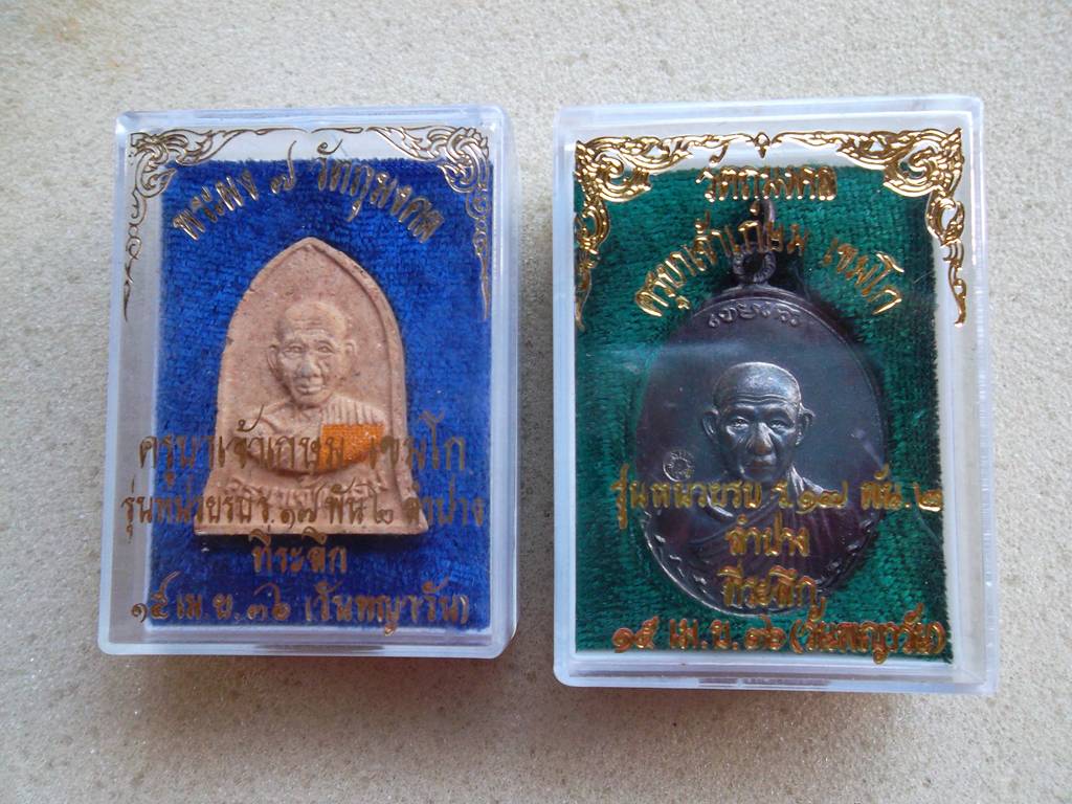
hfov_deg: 65.3
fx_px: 836
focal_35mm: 27
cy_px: 402
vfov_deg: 51.4
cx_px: 536
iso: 200
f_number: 3.5
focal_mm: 4.9
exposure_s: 1/15
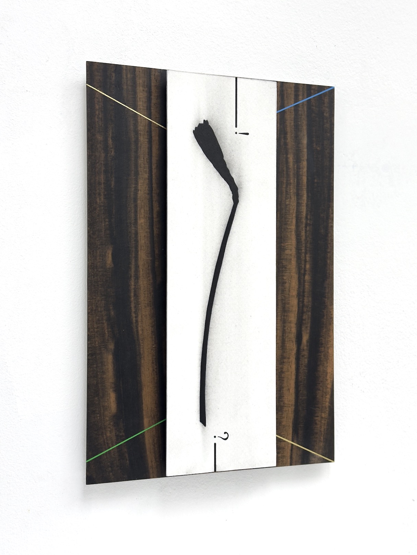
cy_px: 278
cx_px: 208
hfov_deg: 30.3
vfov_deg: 39.7
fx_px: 771
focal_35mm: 48
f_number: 1.78
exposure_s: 1/271
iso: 64
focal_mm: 6.86
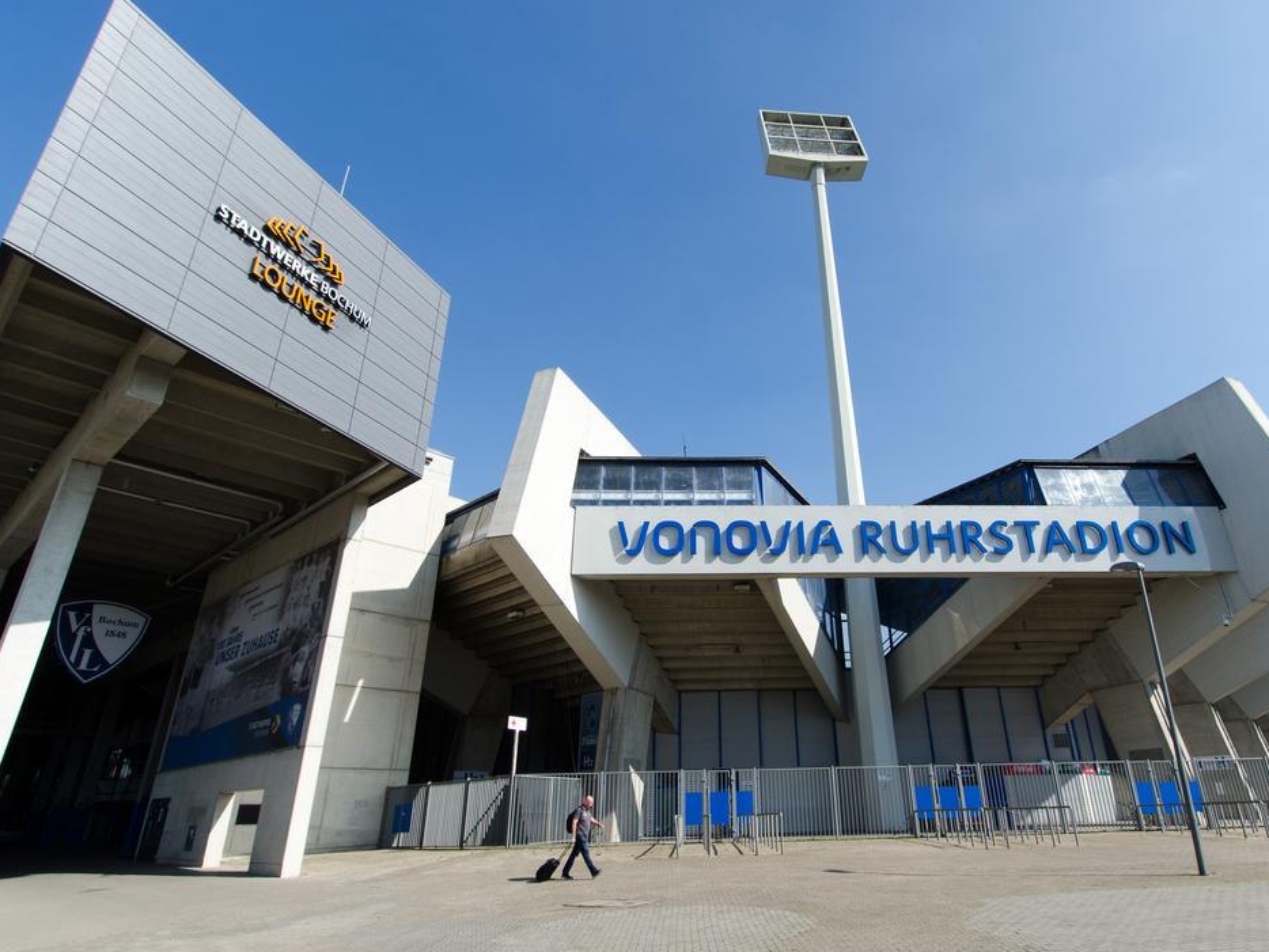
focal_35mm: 20
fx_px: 733
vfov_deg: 66.0
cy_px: 471
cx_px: 720
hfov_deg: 81.3
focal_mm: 12
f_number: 10
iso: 100
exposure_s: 1/320
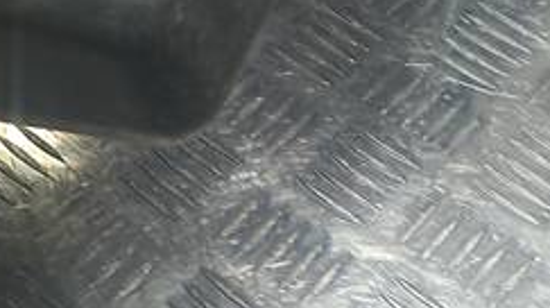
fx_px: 1675
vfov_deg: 9.8
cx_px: 7
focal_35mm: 115
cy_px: -301
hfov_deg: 18.2
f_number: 1.8
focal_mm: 4.6
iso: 50
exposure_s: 1/50
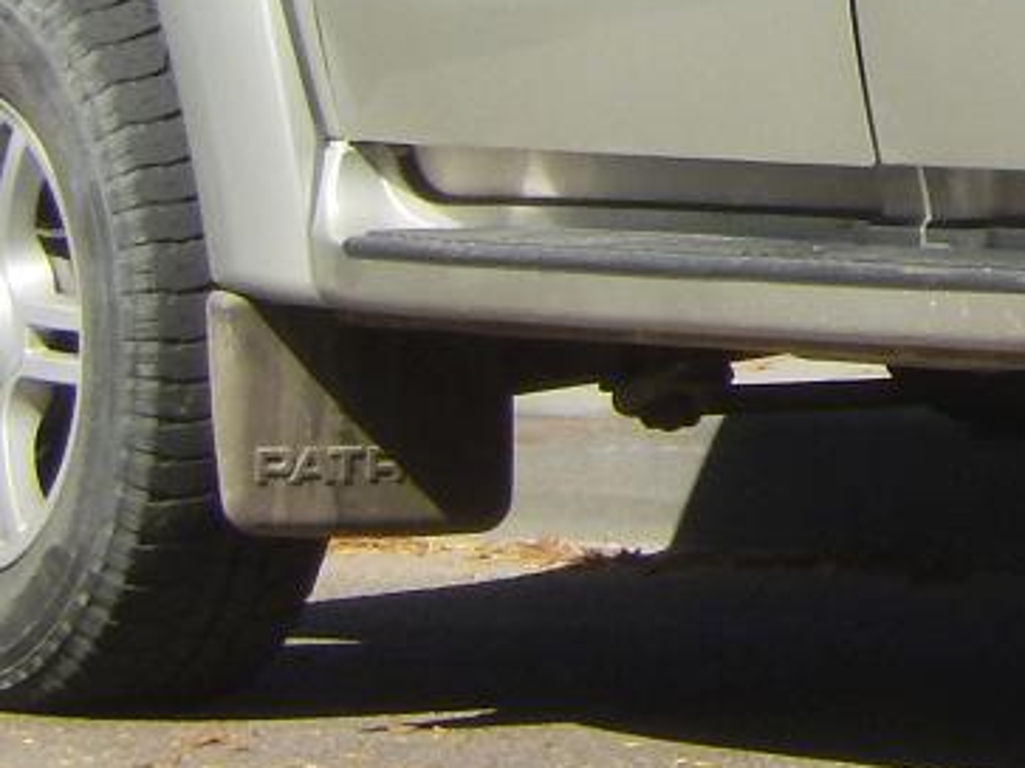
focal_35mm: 695
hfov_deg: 2.8
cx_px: 1833
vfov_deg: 2.1
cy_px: -522
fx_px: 20573
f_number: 5.6
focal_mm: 26.4
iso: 125
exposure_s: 1/400
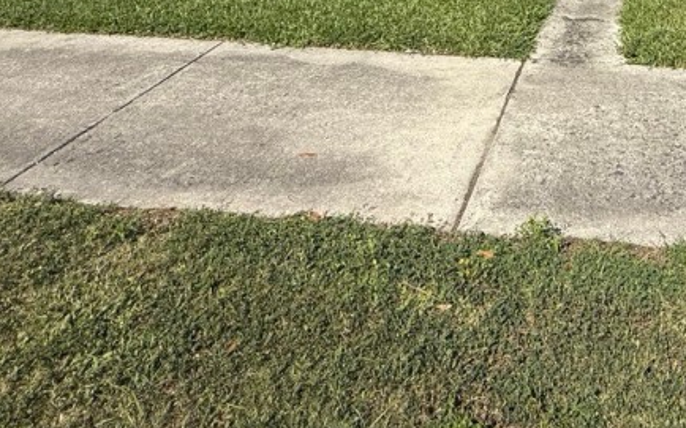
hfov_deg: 51.0
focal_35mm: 35
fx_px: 654
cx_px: 572
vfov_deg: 28.7
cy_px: -145
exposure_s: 1/2611
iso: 50
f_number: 2.2
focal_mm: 2.22
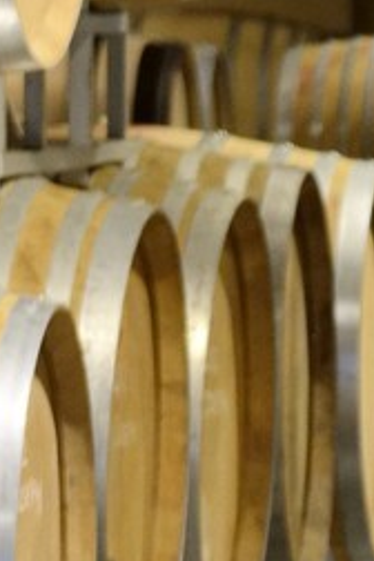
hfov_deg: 3.0
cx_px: 1149
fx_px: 6918
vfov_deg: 4.6
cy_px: 924
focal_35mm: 444
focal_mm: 70
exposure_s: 1/80
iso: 1600
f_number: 4
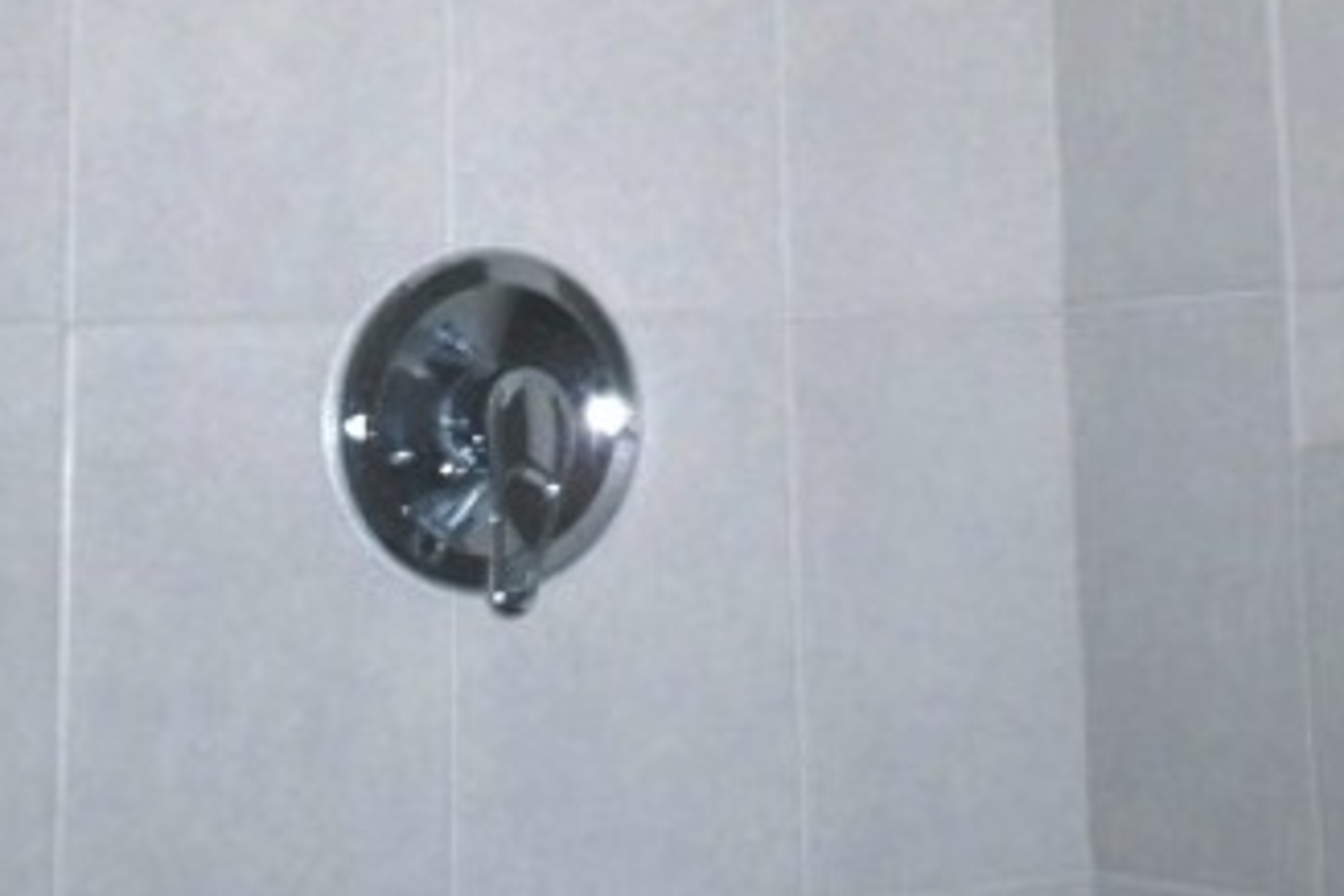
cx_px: 734
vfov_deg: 11.3
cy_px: -540
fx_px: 4293
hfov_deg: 17.8
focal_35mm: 115
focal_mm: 6.3
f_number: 3.5
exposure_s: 1/45
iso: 80
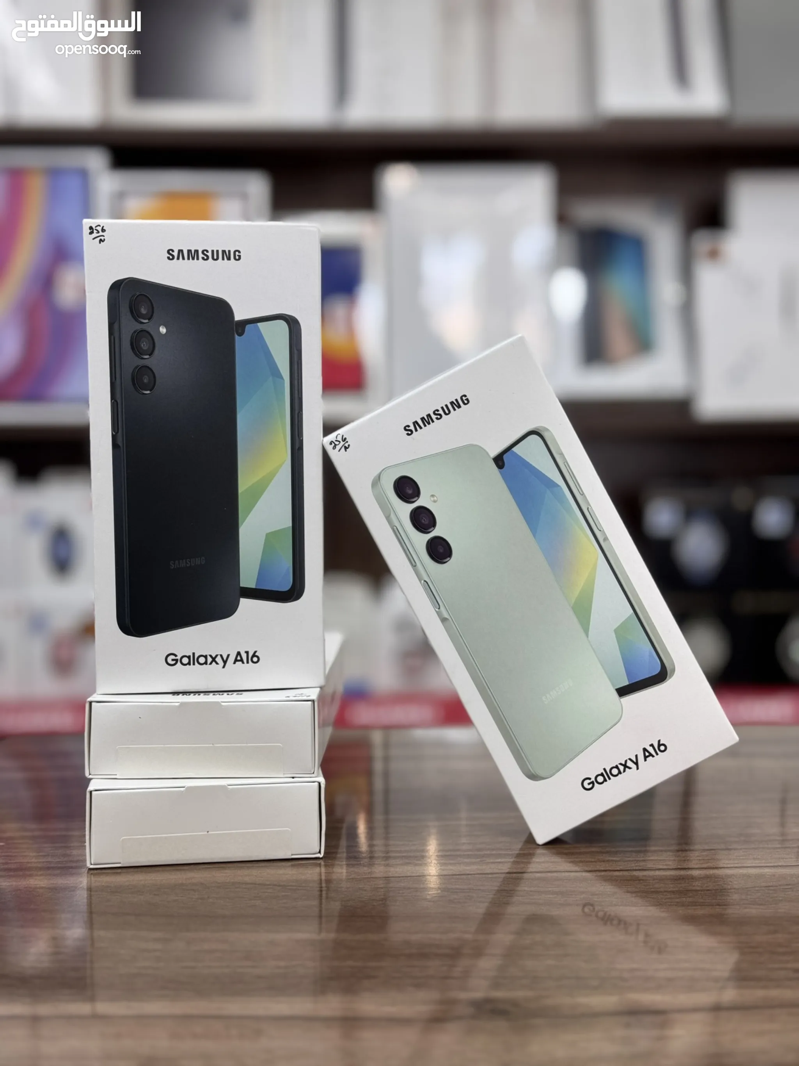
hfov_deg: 30.3
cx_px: 400
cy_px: 533
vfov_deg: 39.7
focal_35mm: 48
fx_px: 1477
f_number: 1.78
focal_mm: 6.76
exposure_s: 1/100
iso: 64
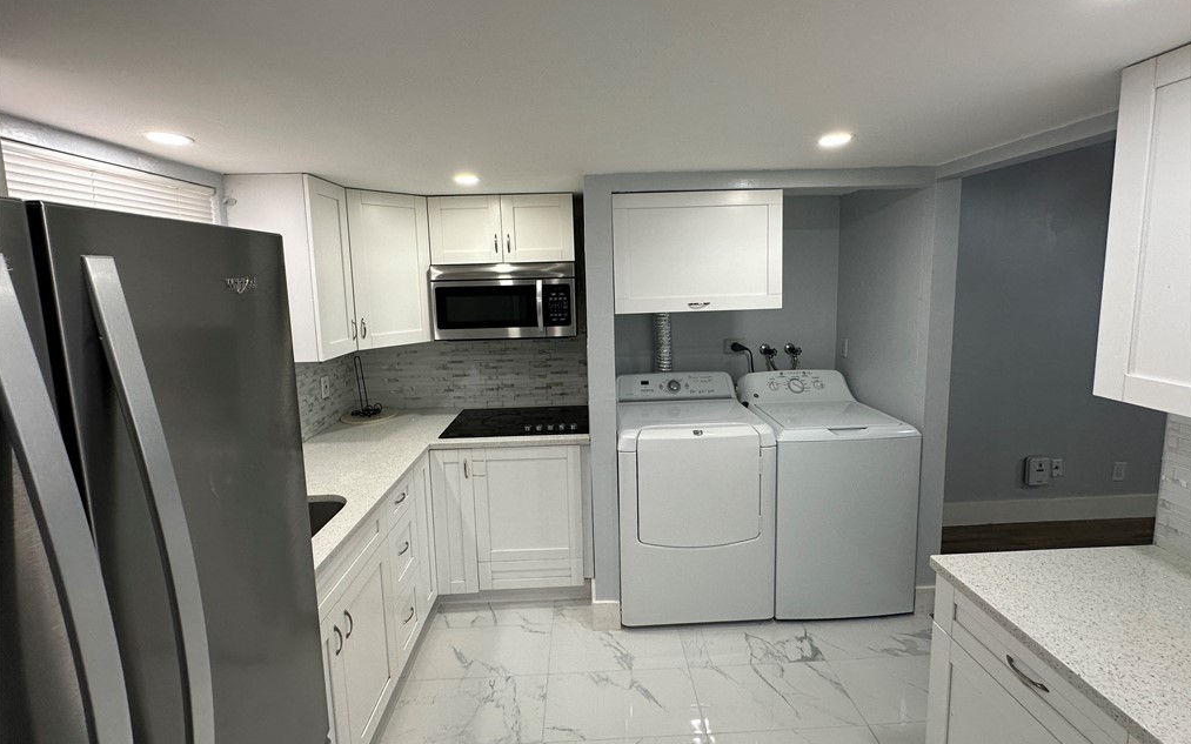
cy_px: 330
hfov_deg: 101.5
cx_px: 596
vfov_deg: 74.5
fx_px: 487
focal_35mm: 15
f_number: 2.2
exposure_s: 1/120
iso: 125
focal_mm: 2.22
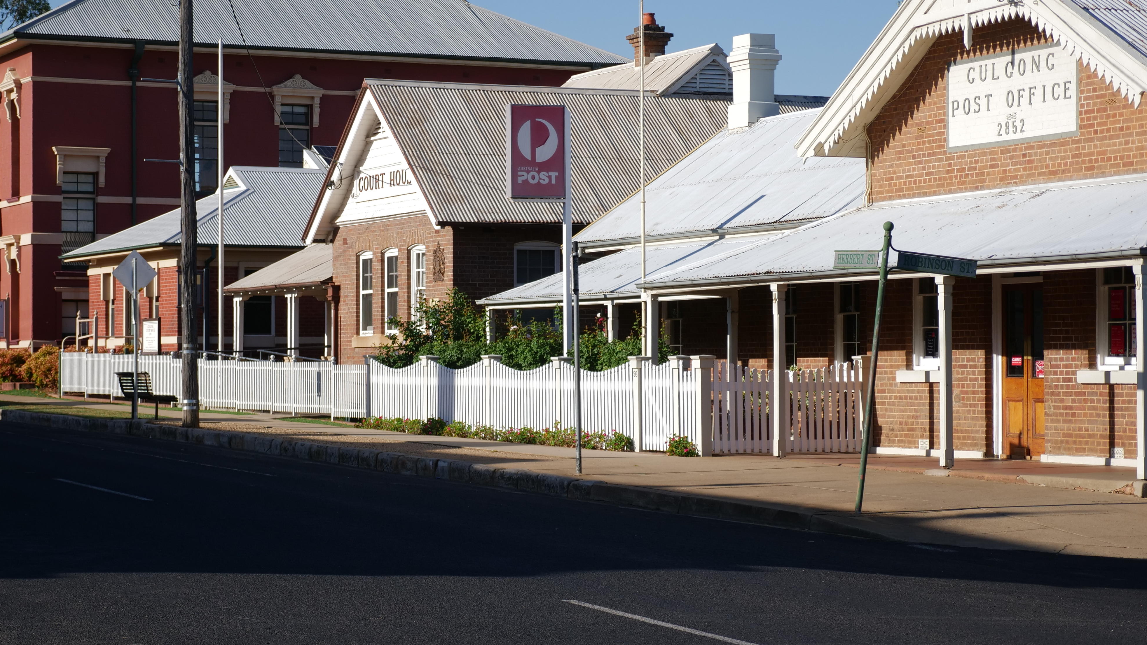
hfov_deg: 22.0
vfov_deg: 12.5
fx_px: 2950
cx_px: 541
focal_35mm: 97
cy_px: 293
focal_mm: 35
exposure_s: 1/2000
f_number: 2.8
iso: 100
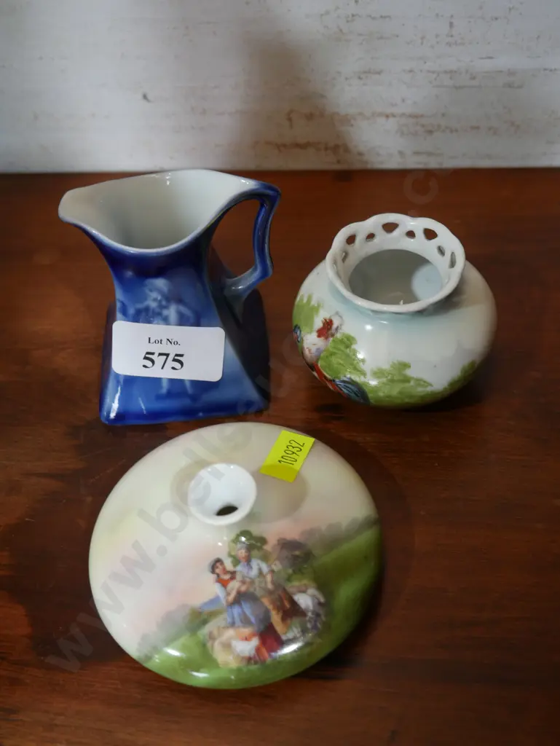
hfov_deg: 36.0
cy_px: 373
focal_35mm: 40
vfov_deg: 46.8
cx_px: 280
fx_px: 862
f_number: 4.5
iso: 500
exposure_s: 1/60
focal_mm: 20
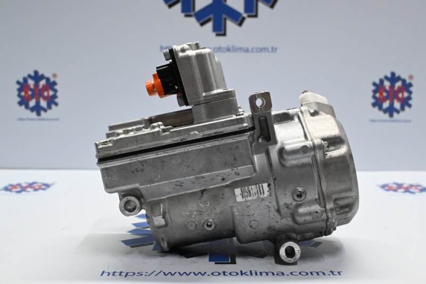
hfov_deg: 45.0
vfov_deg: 30.8
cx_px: 213
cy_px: 142
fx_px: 515
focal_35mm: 44
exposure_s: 1/125
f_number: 4.8
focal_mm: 29
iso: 1600
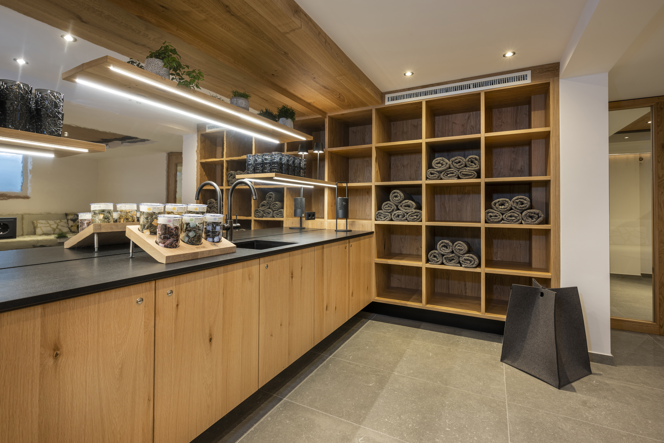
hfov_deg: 96.7
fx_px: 295
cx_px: 332
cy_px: 222
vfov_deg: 73.7
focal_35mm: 16
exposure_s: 1
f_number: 8
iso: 100
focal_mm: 16
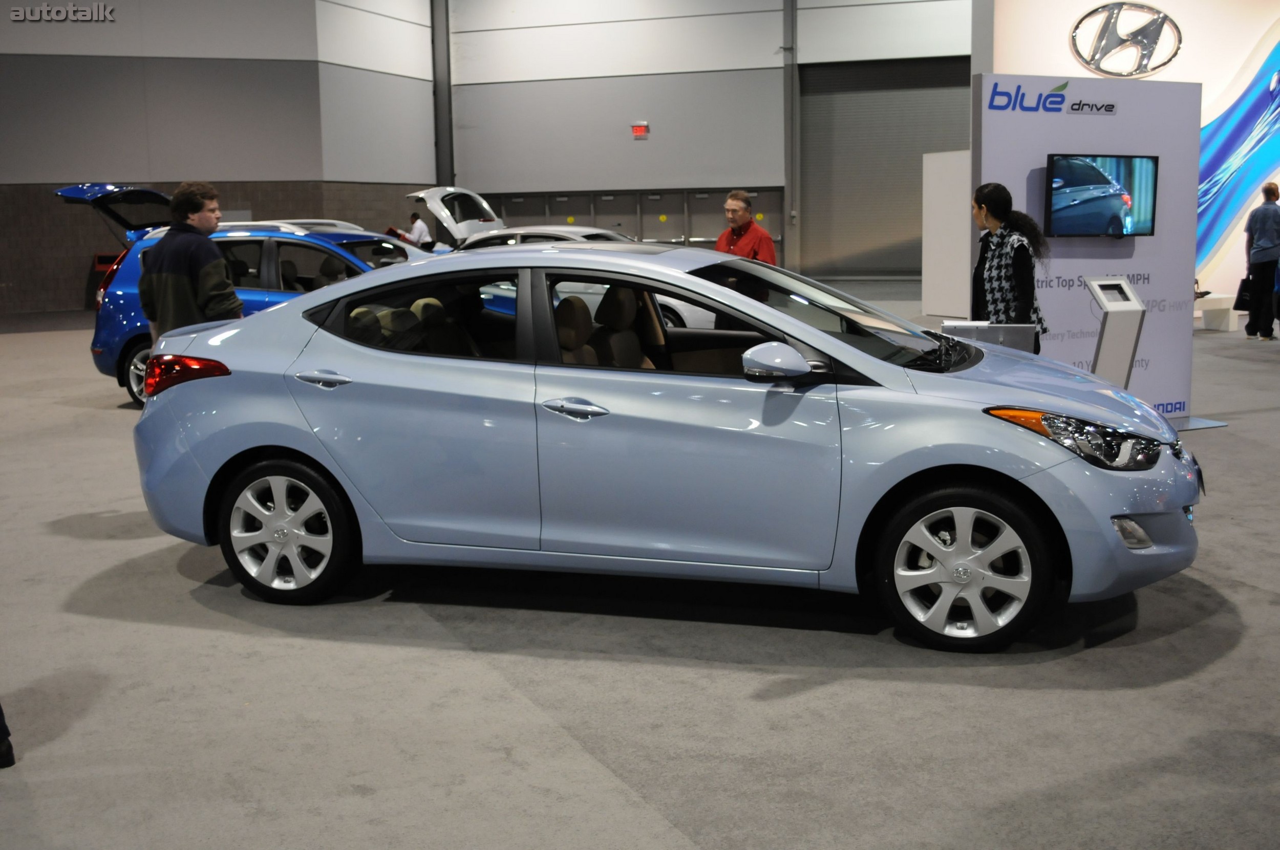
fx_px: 1385
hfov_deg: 49.6
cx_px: 640
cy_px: 425
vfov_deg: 34.1
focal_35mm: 39
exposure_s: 1/60
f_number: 4.2
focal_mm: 26
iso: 800
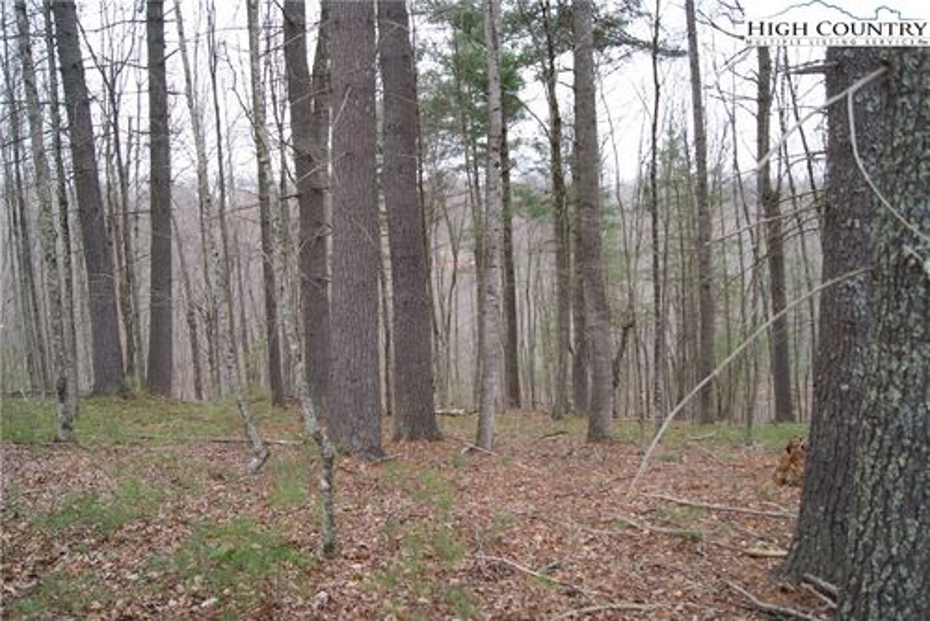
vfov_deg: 48.0
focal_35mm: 27
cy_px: 310
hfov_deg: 67.4
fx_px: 698
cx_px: 465
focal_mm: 18
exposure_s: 1/40
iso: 100
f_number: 5
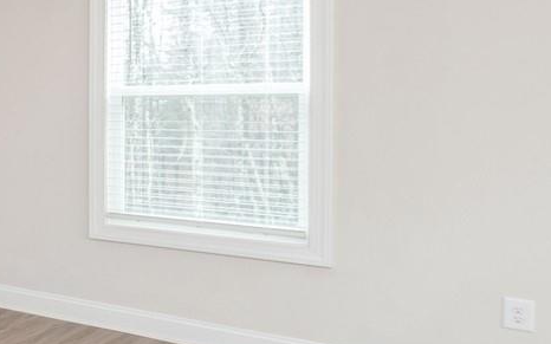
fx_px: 736
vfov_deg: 26.1
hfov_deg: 26.5
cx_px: -315
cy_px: 99
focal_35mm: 49
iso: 200
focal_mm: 14
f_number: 8
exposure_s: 1/5
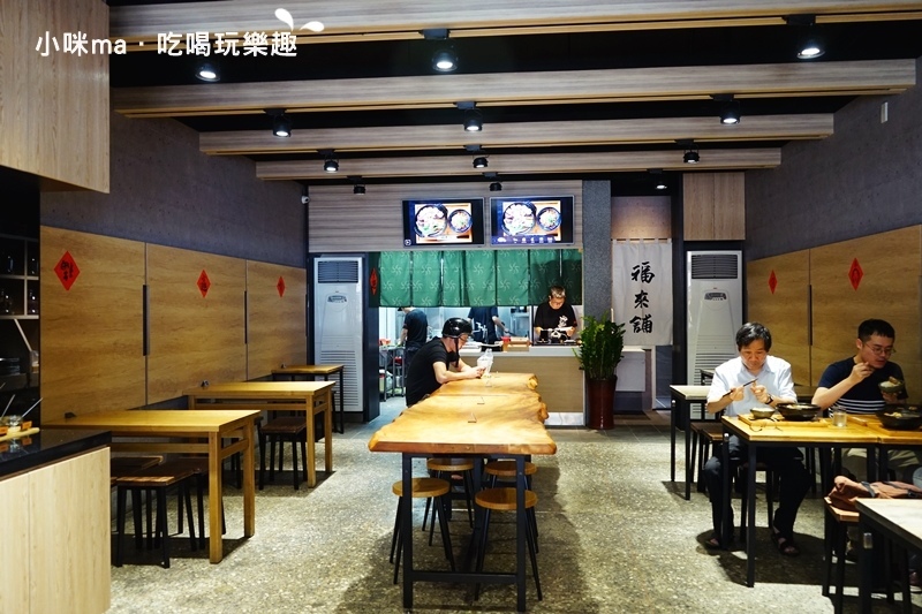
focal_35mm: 28
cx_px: 461
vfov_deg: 46.4
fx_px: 717
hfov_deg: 65.5
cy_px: 307
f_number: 3.5
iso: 1600
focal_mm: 28
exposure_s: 1/60
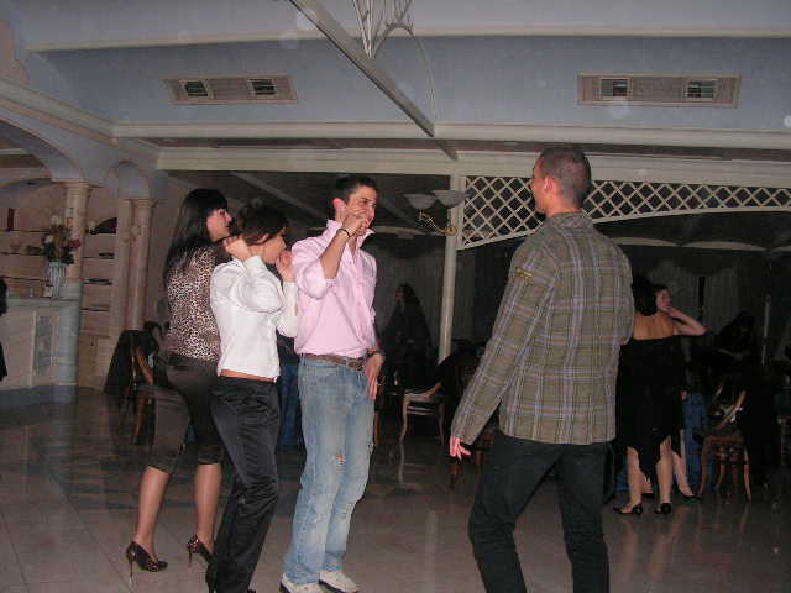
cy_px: 296
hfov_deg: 51.4
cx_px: 396
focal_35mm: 36
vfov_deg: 39.7
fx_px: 823
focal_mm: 6
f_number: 3.2
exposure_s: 1/40
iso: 200
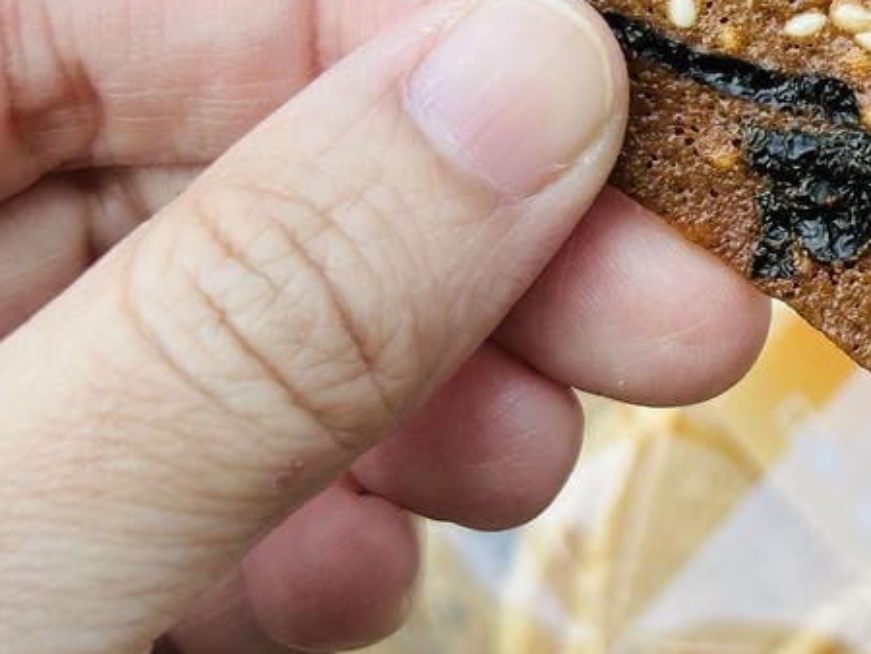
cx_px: 1140
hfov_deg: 14.7
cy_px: -112
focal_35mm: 128
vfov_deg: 11.4
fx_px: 3222
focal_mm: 6.86
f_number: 1.78
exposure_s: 1/456
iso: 64
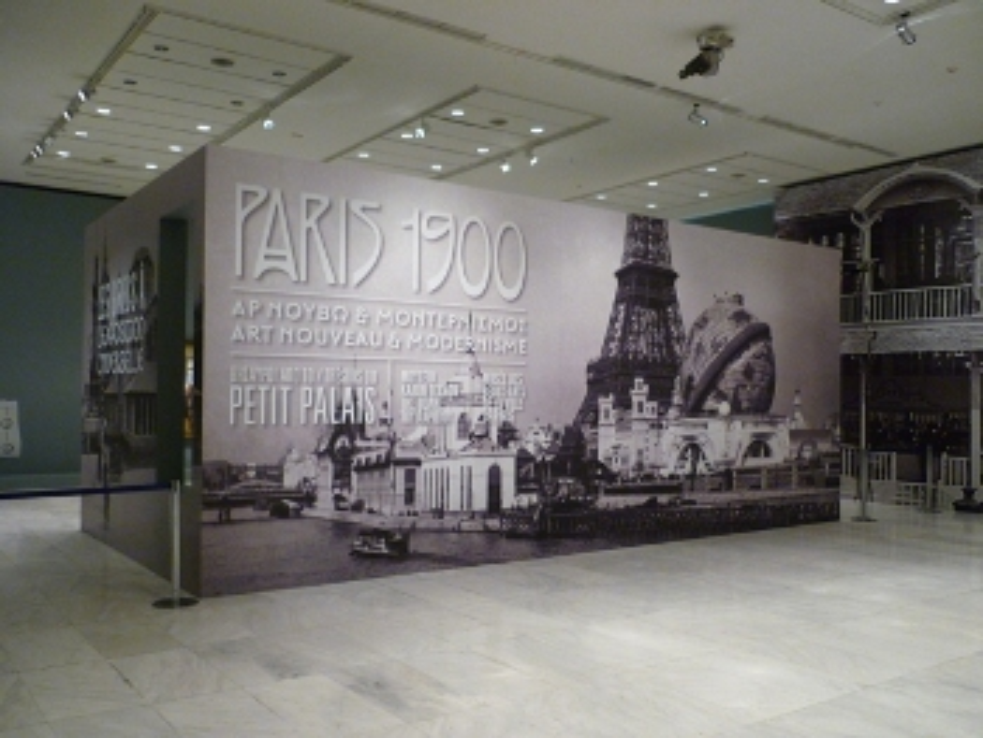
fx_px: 881
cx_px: 492
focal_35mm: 31
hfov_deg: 58.3
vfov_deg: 45.5
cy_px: 369
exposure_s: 1/30
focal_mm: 5.5
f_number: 2.8
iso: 400
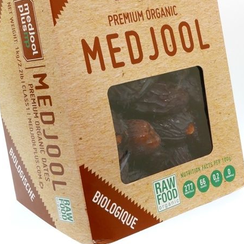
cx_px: 112
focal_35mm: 81
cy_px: 48
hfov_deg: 21.4
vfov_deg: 21.1
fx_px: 646
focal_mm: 24.5
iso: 800
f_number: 16
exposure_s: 1/20
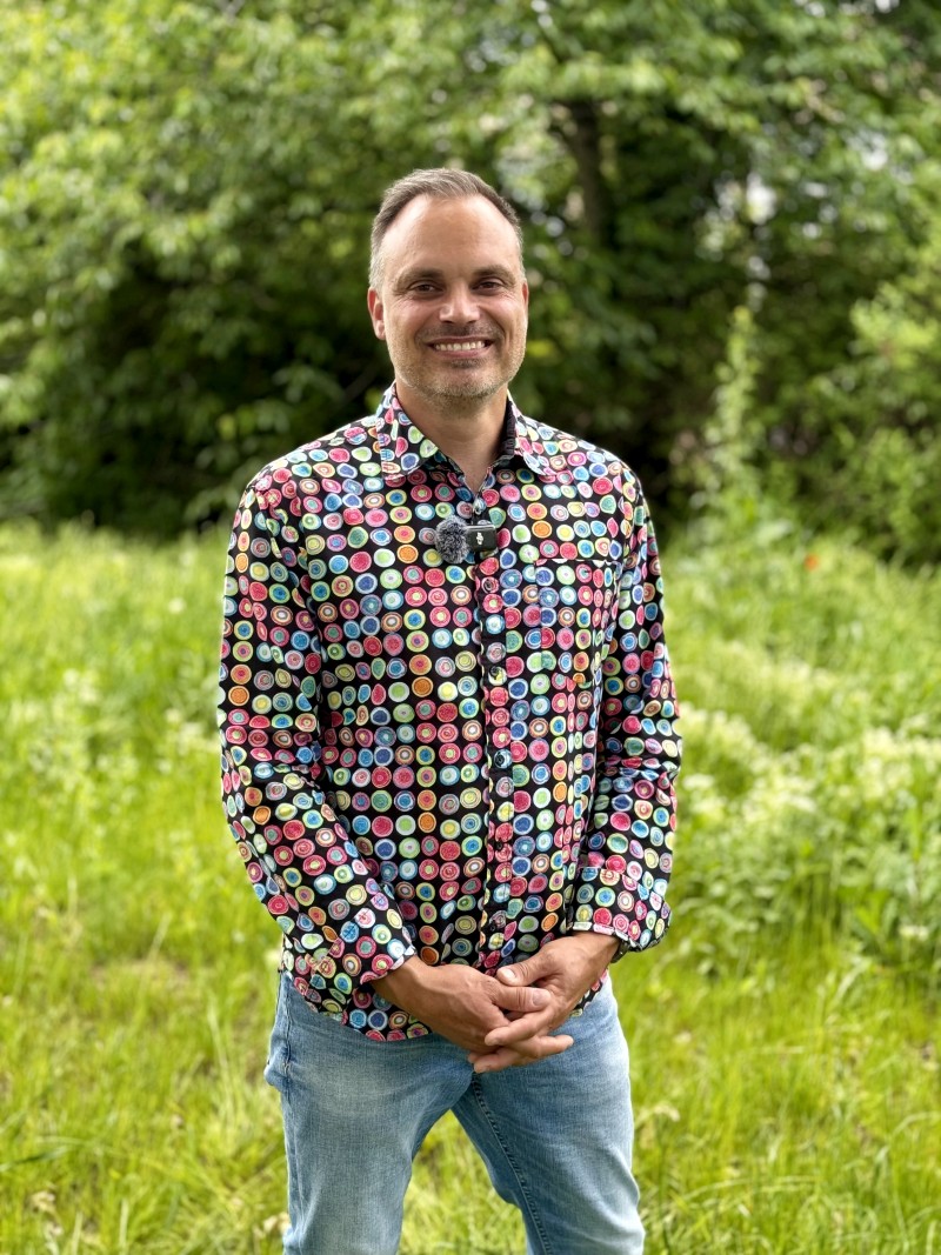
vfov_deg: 39.7
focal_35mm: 48
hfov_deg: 30.3
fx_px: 1740
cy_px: 628
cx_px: 470
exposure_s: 1/588
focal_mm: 6.76
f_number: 1.78
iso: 64
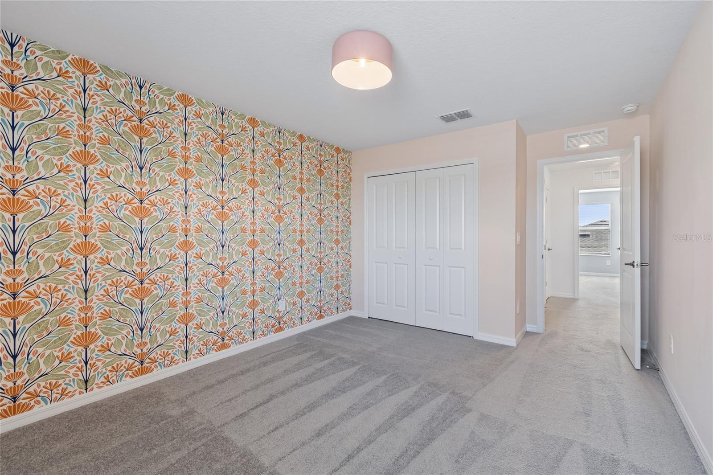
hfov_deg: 100.4
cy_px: 238
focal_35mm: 15
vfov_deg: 77.3
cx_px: 356
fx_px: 297
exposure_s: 1/8
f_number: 7.1
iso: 100
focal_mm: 10
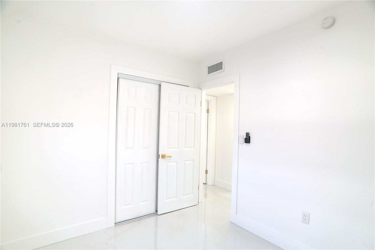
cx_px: 188
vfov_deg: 70.4
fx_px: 177
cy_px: 125
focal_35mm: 17
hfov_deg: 93.3
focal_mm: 17
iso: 800
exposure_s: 1/60
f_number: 8
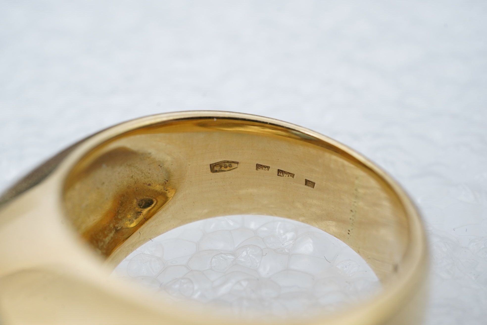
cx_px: 244
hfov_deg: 43.6
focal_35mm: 45
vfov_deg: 29.9
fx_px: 609
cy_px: 162
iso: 640
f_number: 22
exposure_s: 1/100
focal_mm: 30
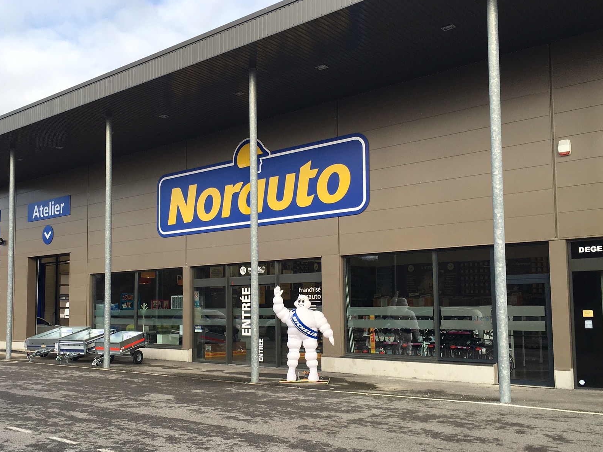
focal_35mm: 37
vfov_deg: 38.5
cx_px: 255
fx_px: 645
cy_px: 267
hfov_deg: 49.9
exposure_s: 1/545
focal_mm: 4.15
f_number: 2.2
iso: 25
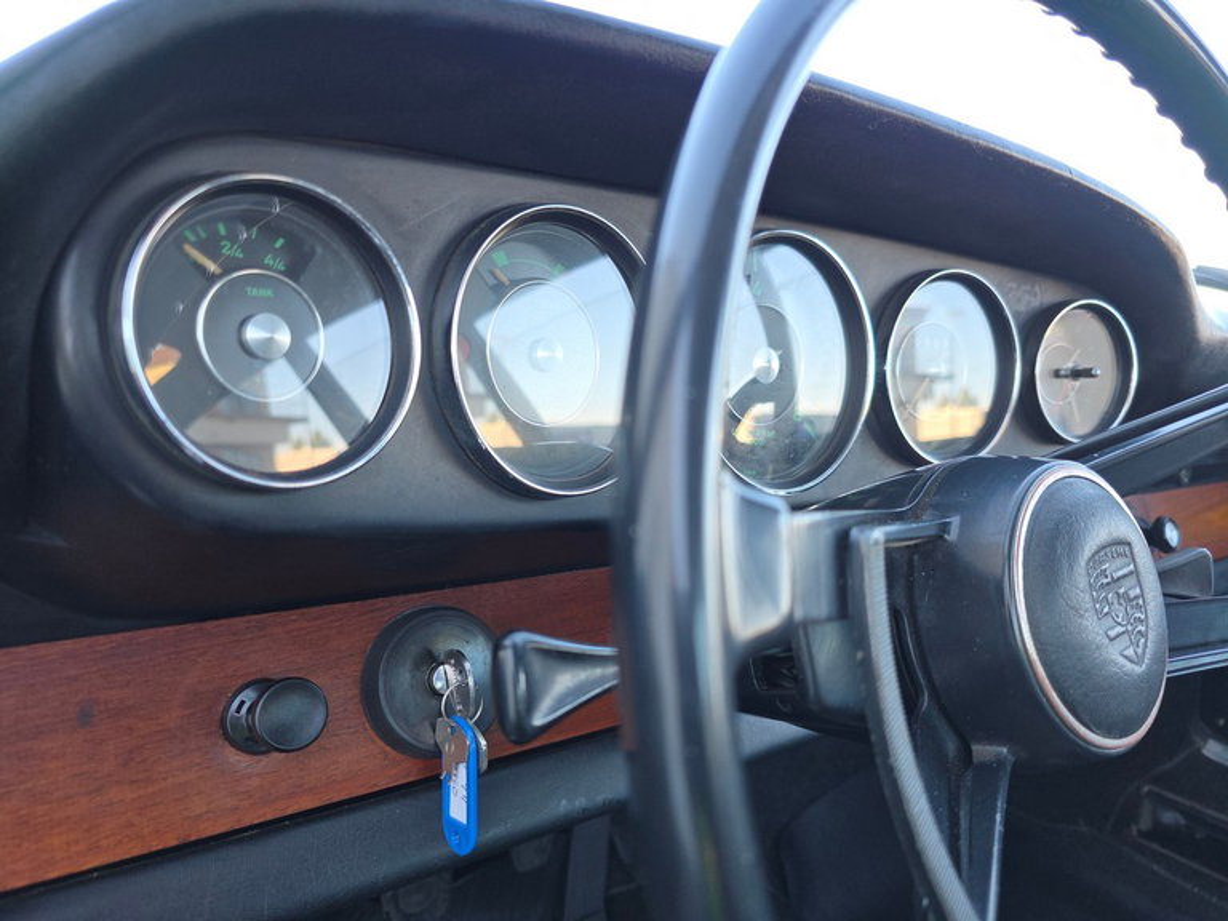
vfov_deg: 58.9
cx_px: 614
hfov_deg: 73.9
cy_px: 460
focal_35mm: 23
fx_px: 816
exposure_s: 1/180
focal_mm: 6.3
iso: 80
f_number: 1.7
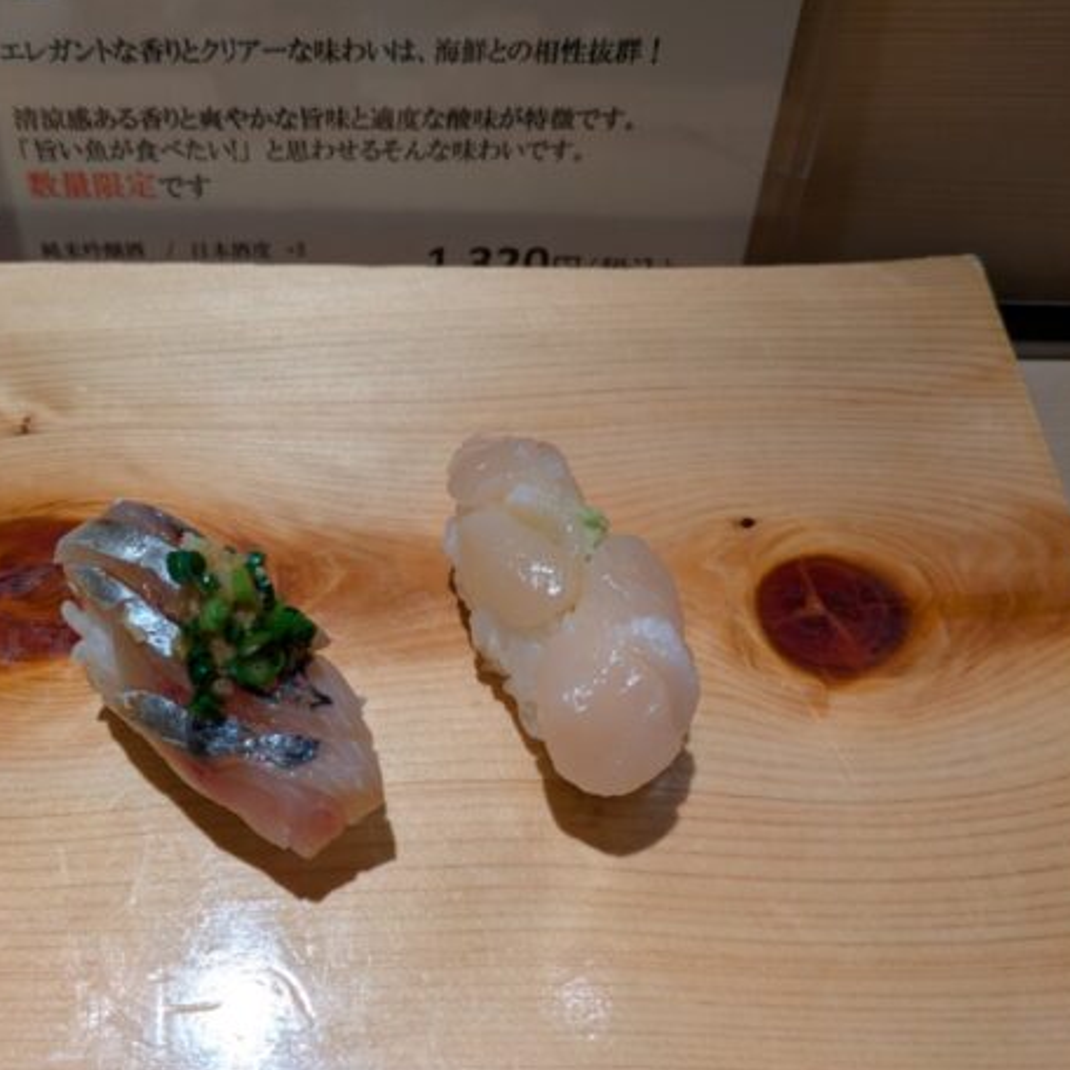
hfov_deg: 48.9
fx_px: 1154
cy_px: 553
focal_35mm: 33
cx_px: 359
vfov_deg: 49.7
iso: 50
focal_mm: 5.43
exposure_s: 1/164
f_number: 1.89
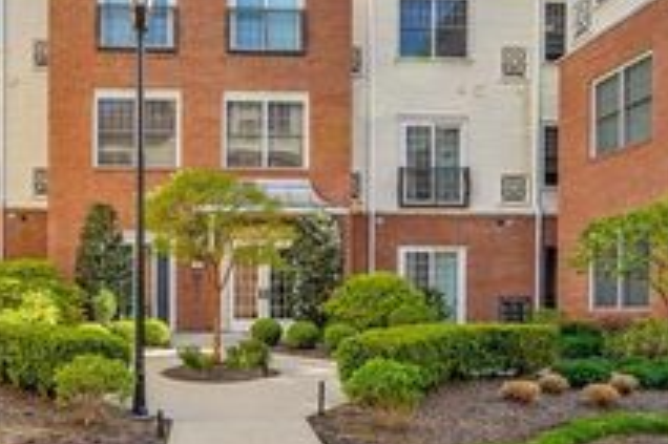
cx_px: 205
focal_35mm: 33
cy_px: 187
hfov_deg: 55.6
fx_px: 612
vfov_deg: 39.8
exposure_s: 1/400
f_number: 8
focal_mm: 14
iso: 400
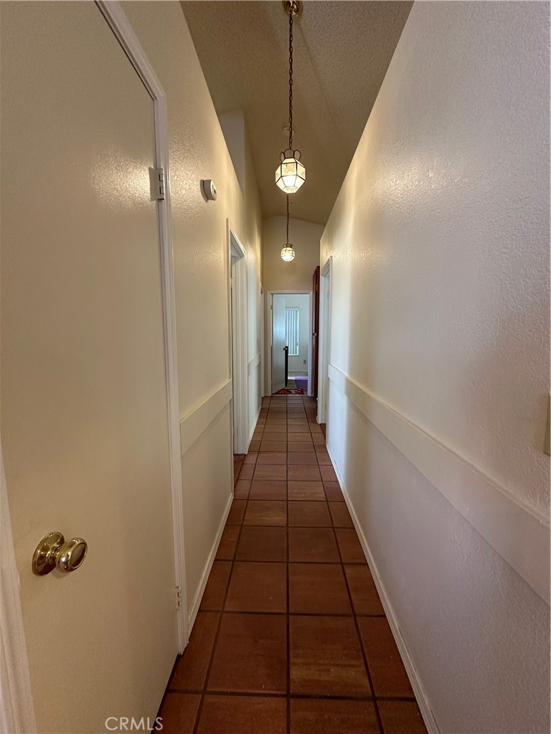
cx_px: 276
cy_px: 367
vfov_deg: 102.1
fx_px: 297
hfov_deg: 85.7
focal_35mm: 14
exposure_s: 1/60
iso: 250
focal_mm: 2.22
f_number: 2.2
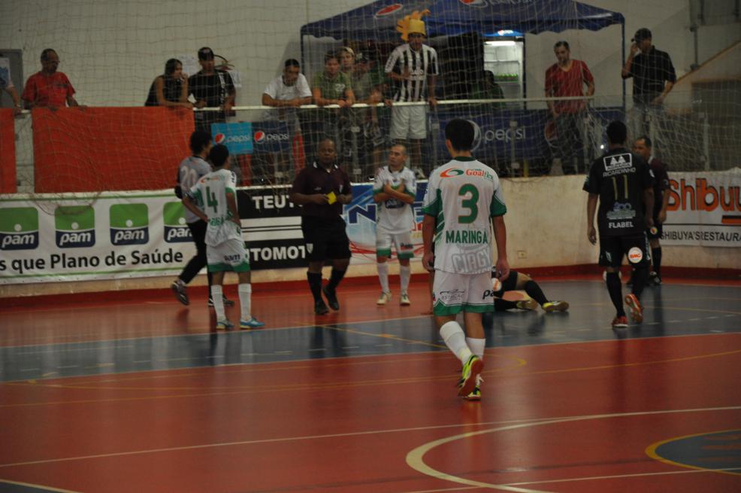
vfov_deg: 8.7
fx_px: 3238
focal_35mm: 158
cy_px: 246
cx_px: 370
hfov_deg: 13.1
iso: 800
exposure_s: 1/60
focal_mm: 105
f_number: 5.6
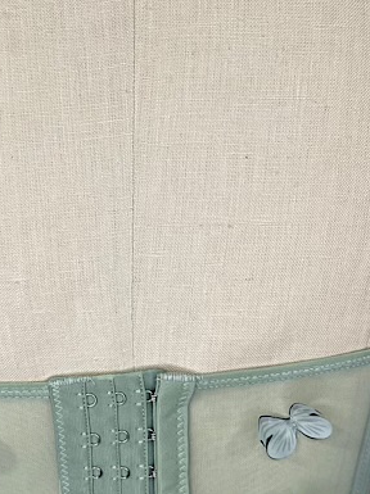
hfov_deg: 27.8
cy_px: 223
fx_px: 742
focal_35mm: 52
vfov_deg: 36.8
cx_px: 119
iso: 32
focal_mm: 5.1
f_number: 1.6
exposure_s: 1/824
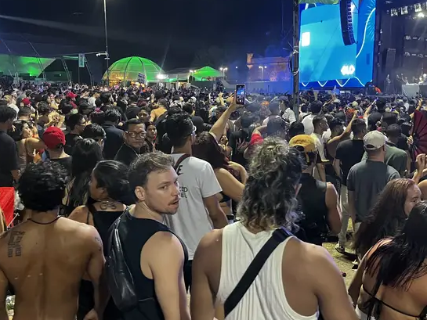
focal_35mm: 41
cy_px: 140
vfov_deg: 35.1
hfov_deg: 45.7
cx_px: 225
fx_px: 506
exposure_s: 1/40
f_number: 1.6
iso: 640
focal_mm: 5.1
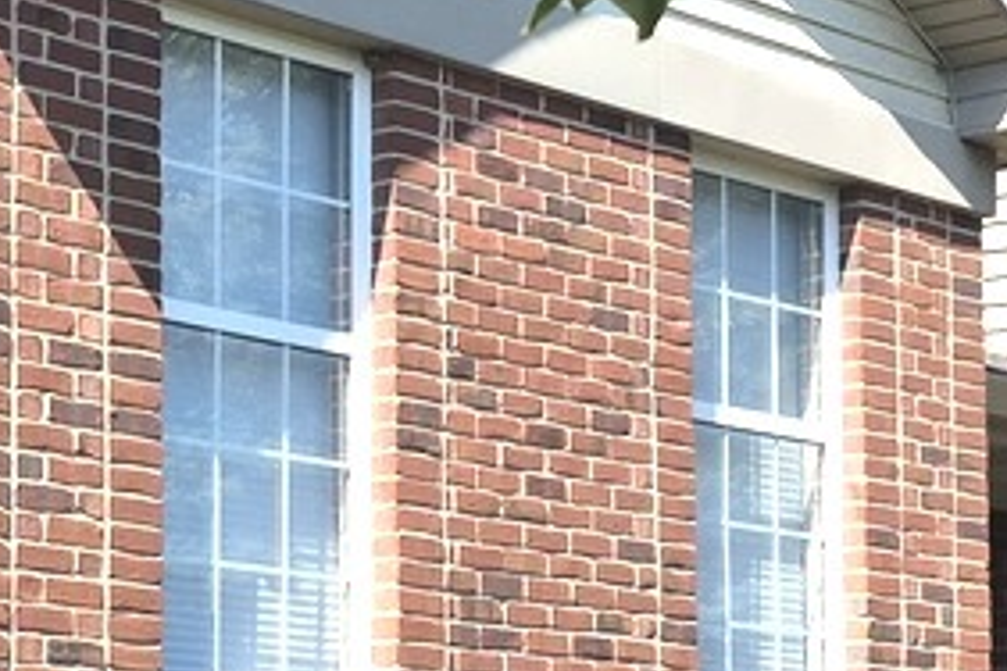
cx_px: -114
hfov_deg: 16.3
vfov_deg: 11.2
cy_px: 596
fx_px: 3412
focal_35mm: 122
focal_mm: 5.4
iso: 25
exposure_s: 1/1304
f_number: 1.8
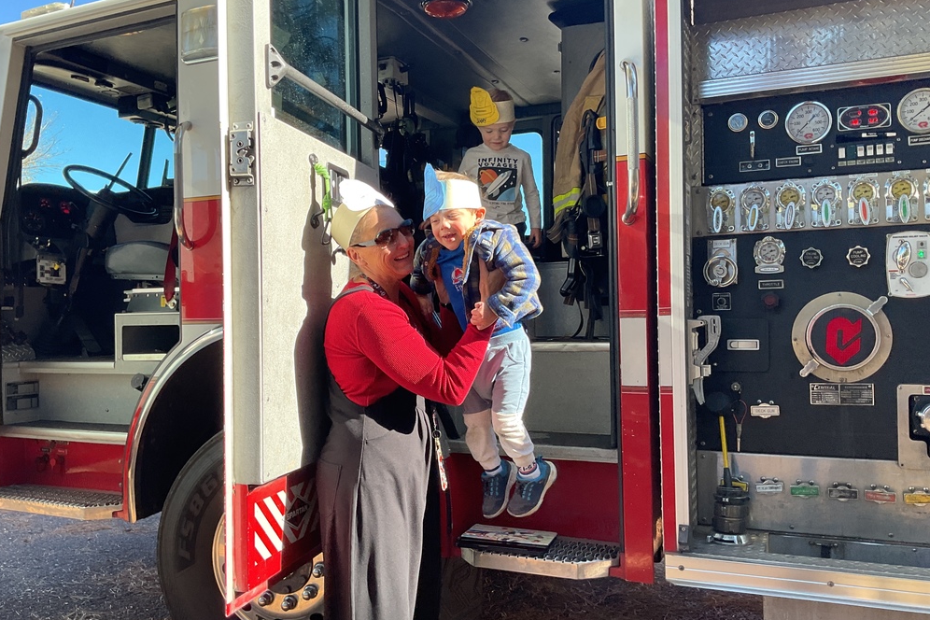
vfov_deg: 42.3
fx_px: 801
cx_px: 453
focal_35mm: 31
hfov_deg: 60.3
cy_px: 309
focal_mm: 3
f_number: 1.8
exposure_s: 1/273
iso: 16
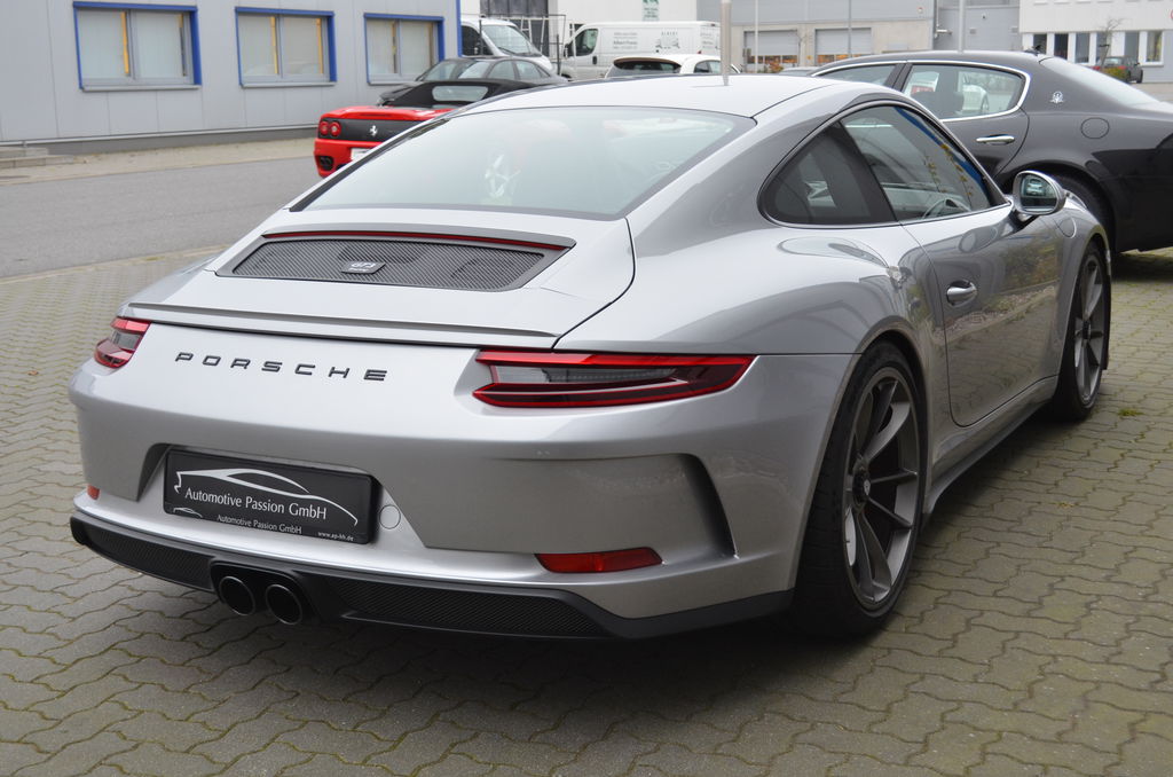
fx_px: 1561
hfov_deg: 41.2
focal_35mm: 48
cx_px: 586
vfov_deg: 27.9
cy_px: 388
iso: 800
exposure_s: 1/40
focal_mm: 32
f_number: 4.8
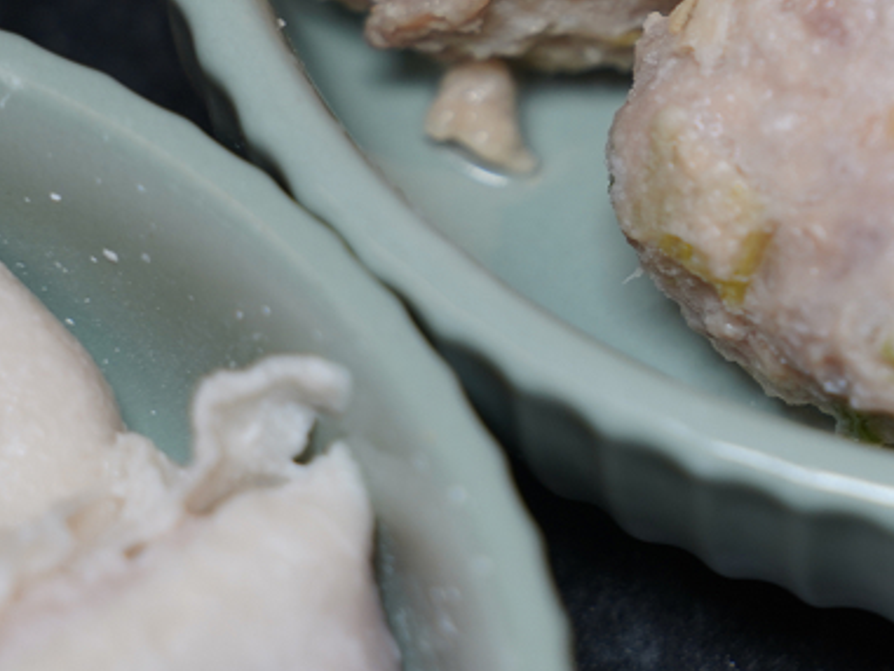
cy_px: -131
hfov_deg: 8.6
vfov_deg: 6.5
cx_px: 1068
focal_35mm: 227
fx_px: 5864
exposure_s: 1/80
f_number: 4
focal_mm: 75
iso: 200
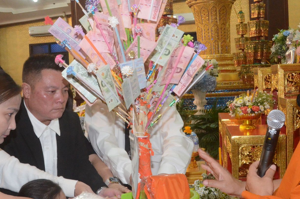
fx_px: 457
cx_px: 142
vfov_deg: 24.5
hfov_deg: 36.3
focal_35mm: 55
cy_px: 107
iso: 3200
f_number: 10
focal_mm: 18
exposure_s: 1/60
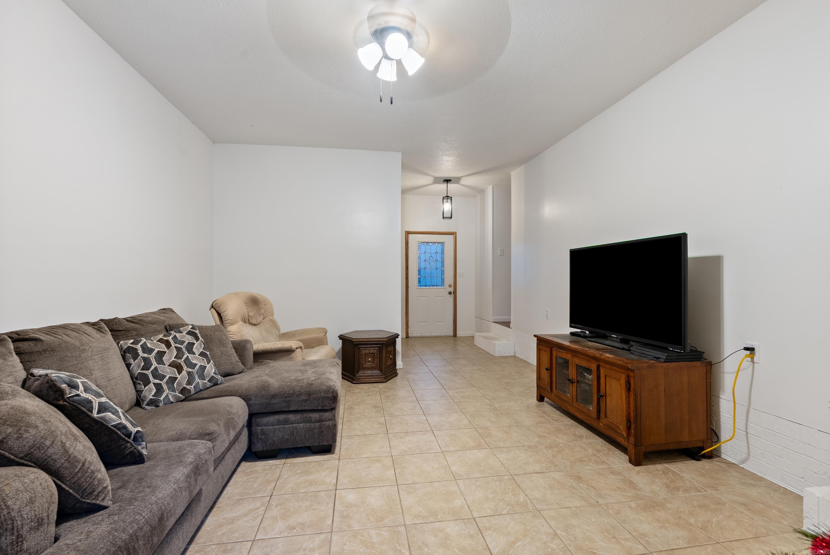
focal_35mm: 16
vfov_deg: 73.8
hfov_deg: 96.7
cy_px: 278
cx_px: 415
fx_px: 369
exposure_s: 2
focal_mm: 16
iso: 250
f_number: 9
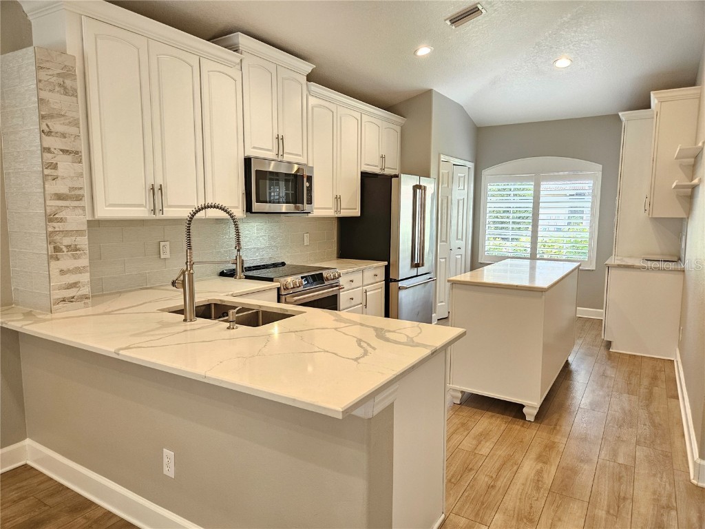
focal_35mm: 23
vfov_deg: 58.9
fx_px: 468
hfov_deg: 73.9
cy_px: 264
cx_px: 352
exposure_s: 1/120
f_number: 1.8
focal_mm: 5.4
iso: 320
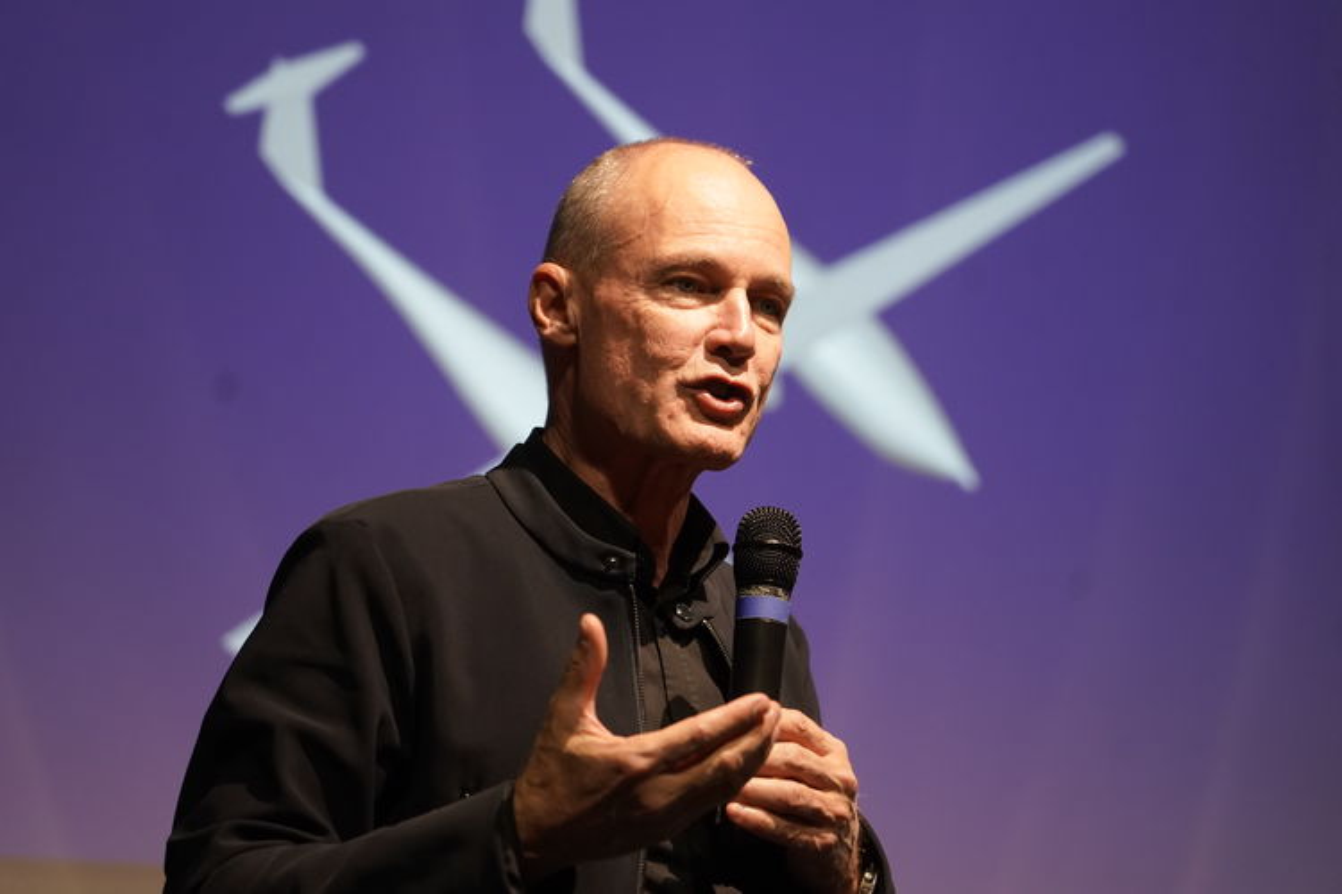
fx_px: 3914
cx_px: 671
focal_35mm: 105
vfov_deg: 13.0
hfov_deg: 19.5
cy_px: 447
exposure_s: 1/160
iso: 2500
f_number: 4
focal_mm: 105
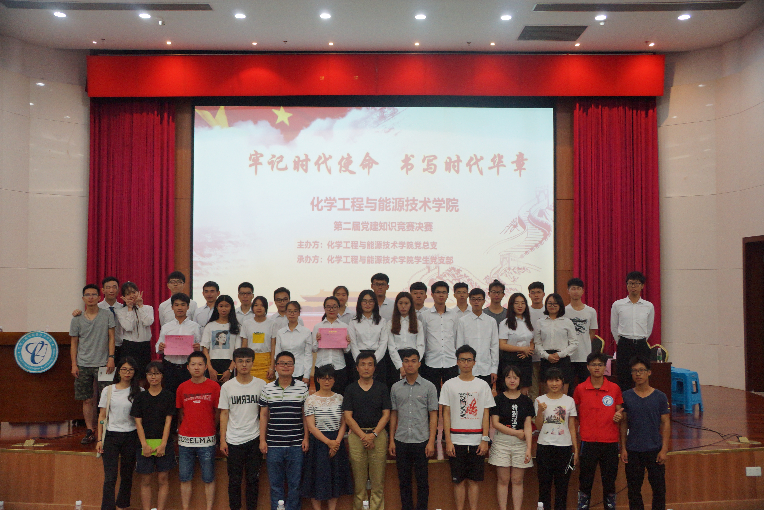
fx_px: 828
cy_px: 255
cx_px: 382
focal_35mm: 39
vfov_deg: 34.2
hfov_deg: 49.6
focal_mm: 26
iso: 1000
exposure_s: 1/100
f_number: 4
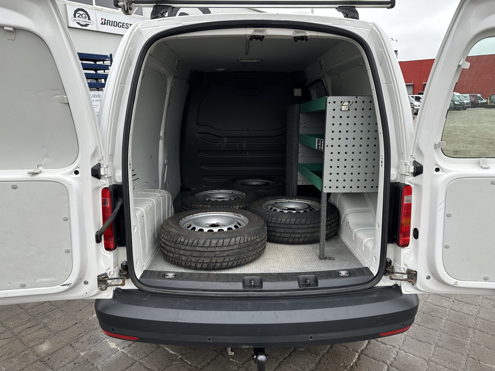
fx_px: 343
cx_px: 248
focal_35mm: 24
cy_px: 186
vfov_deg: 56.8
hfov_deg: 71.6
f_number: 1.78
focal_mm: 6.86
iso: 64
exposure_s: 1/173
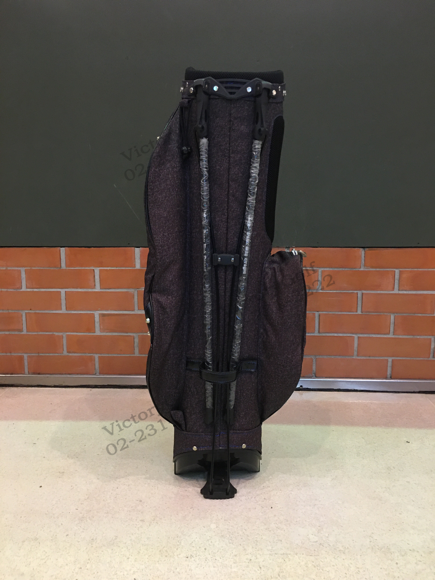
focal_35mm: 29
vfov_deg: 61.7
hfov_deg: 48.2
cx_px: 218
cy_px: 290
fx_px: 486
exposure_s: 1/17
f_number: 2.2
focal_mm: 4.15
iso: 125
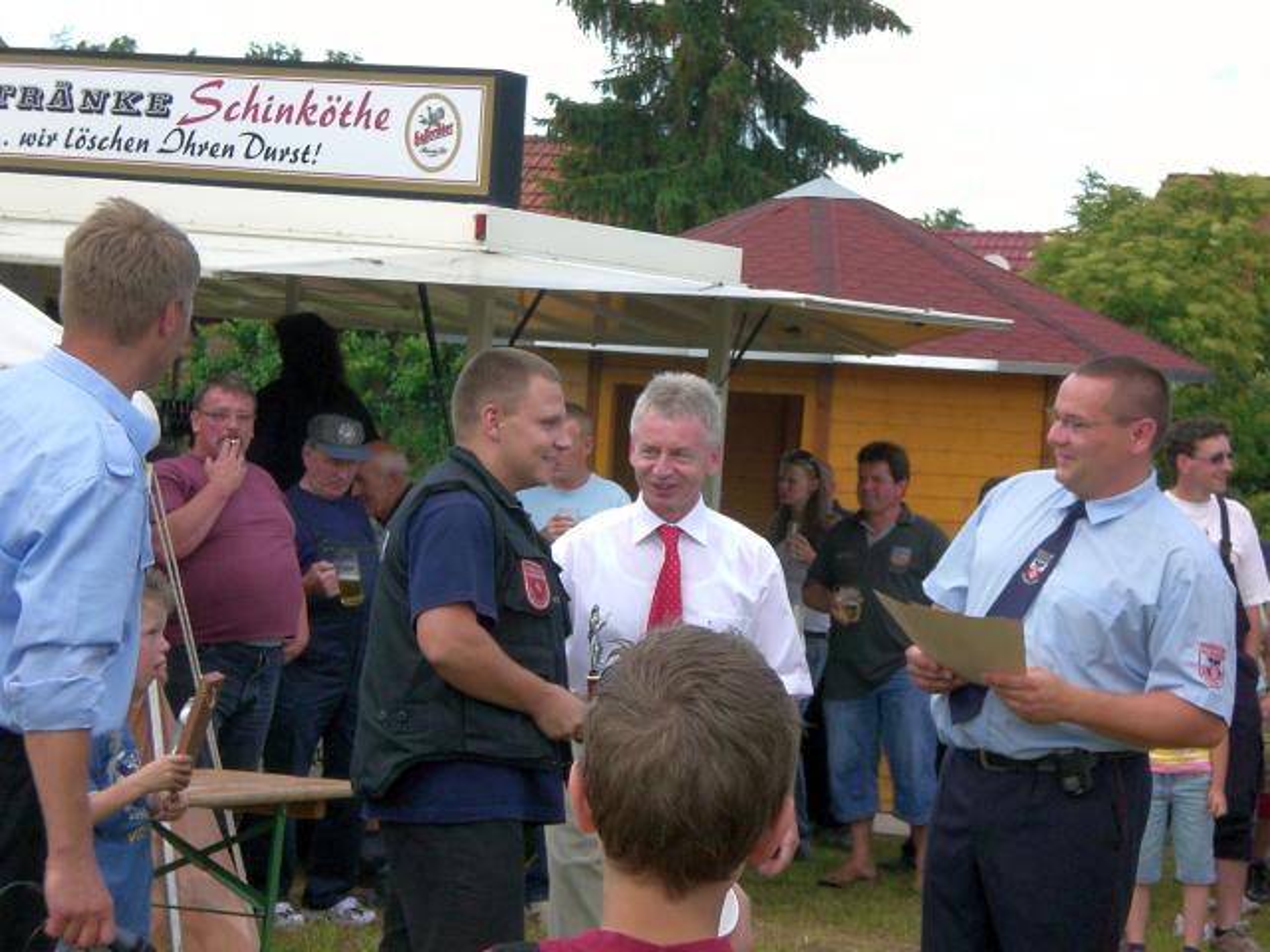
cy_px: 476
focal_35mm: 114
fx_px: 4182
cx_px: 635
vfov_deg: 13.0
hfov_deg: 17.3
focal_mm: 18.9
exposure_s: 1/320
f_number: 5.9
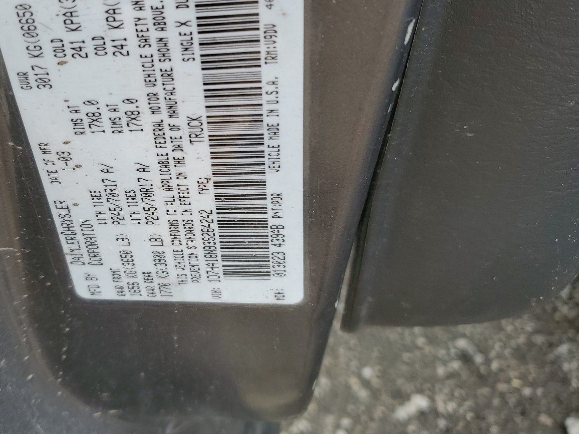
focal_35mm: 36
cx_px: 208
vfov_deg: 39.5
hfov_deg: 50.7
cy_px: 175
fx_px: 602
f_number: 1.5
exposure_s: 1/769
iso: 50
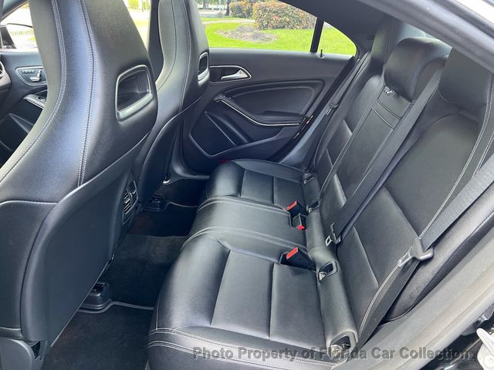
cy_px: 185
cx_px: 247
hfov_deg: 67.3
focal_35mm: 26
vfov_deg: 53.1
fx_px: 371
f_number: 1.5
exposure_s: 1/92
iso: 125
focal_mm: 5.7
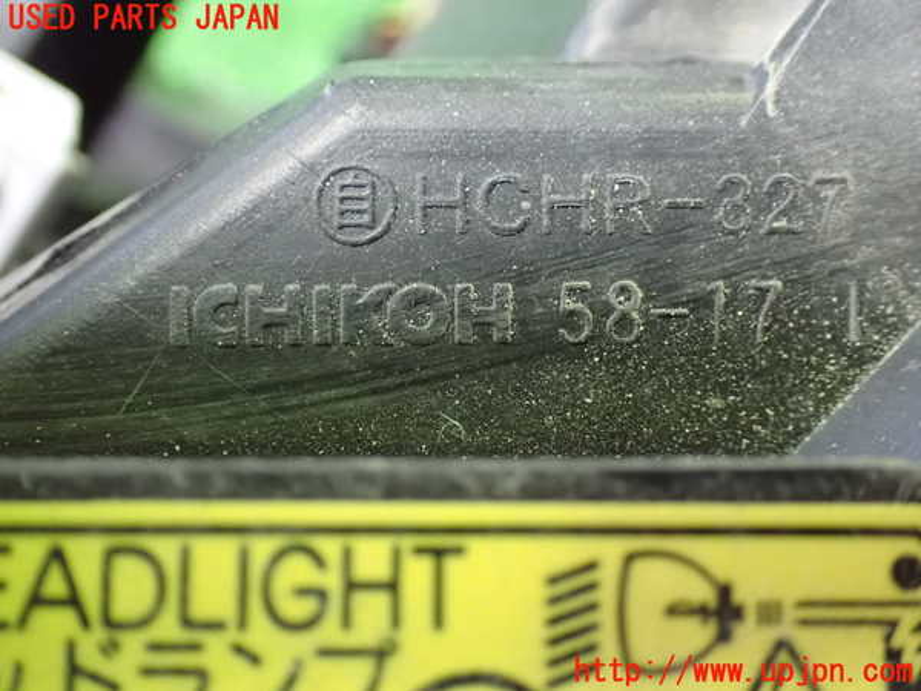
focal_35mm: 44
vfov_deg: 32.9
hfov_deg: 42.9
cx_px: 460
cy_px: 346
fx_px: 1171
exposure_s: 1/30
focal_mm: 7.84
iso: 1600
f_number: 2.9
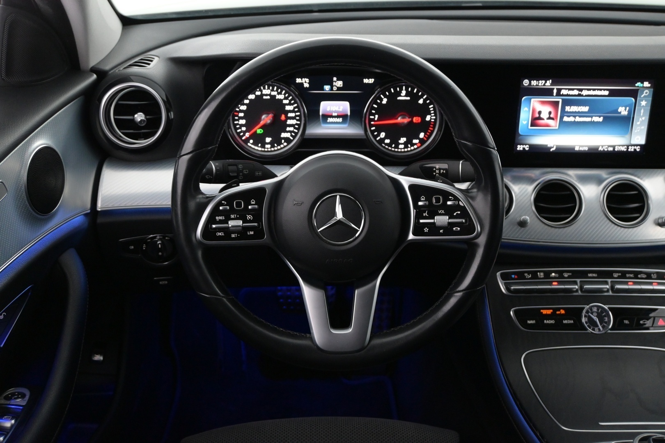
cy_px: 222
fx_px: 693
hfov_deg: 51.3
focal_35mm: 38
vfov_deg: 35.5
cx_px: 332
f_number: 4.2
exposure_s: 1/50
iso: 2500
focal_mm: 25
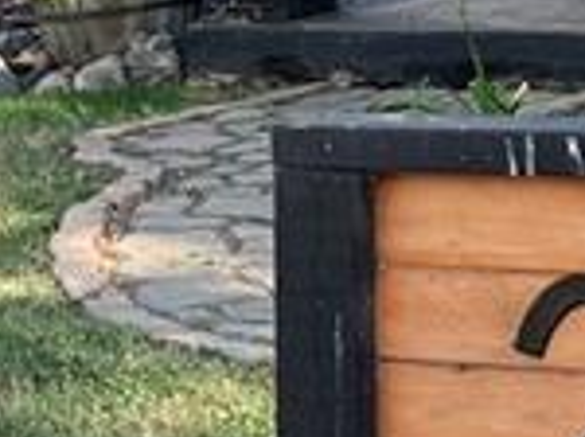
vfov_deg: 8.1
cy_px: -230
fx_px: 3003
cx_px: 866
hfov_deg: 10.7
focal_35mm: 178
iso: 50
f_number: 1.6
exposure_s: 1/322
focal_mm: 5.1
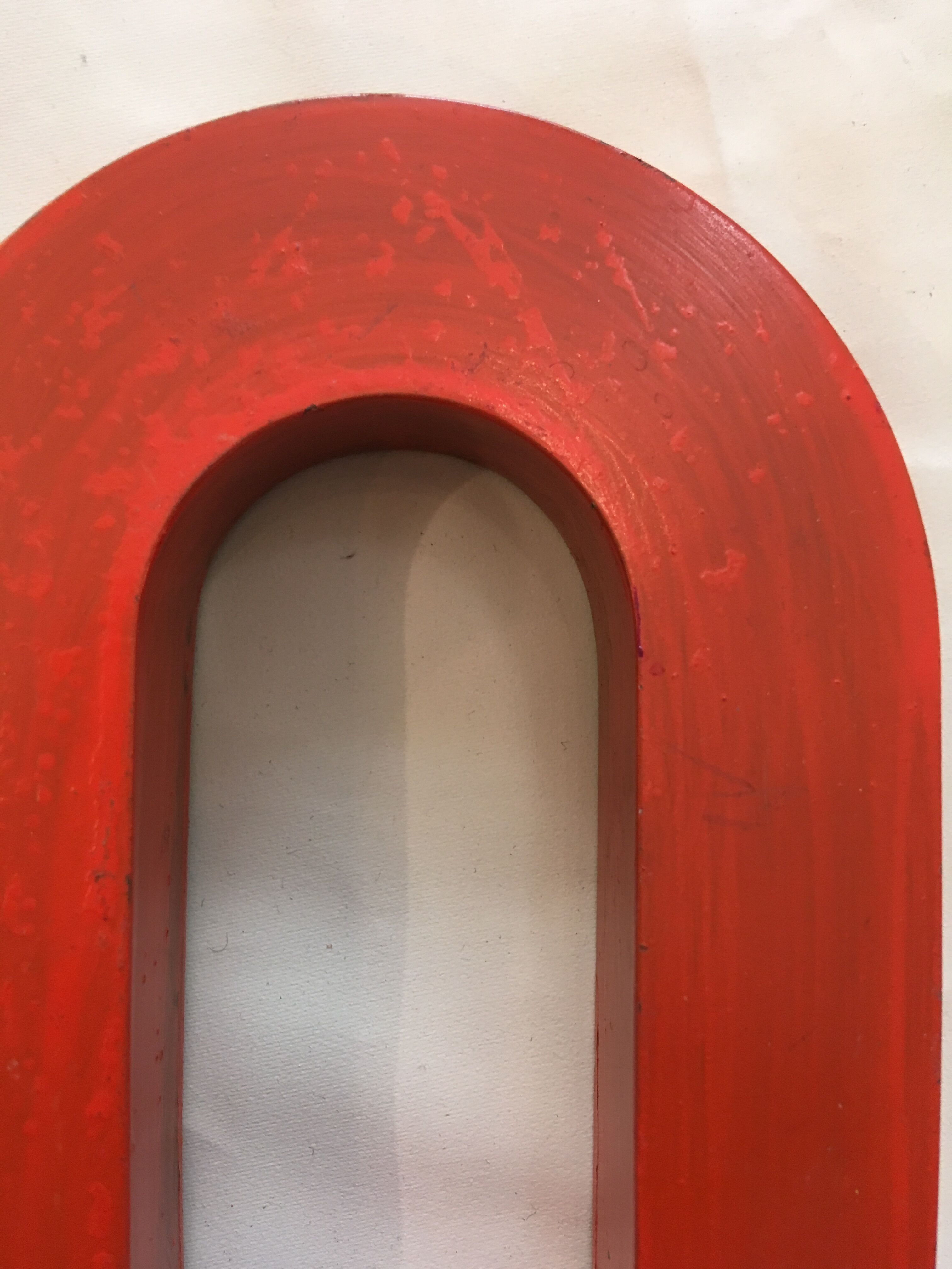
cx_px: 476
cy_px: 634
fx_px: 1063
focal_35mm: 29
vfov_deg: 61.7
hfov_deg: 48.2
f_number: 2.2
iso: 125
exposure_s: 1/33
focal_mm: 4.15
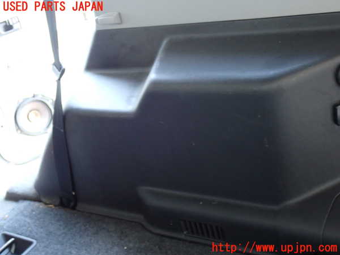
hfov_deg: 40.4
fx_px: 462
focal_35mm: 47
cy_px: 128
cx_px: 170
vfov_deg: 30.9
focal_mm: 8.4
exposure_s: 1/13
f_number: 3.1
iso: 800
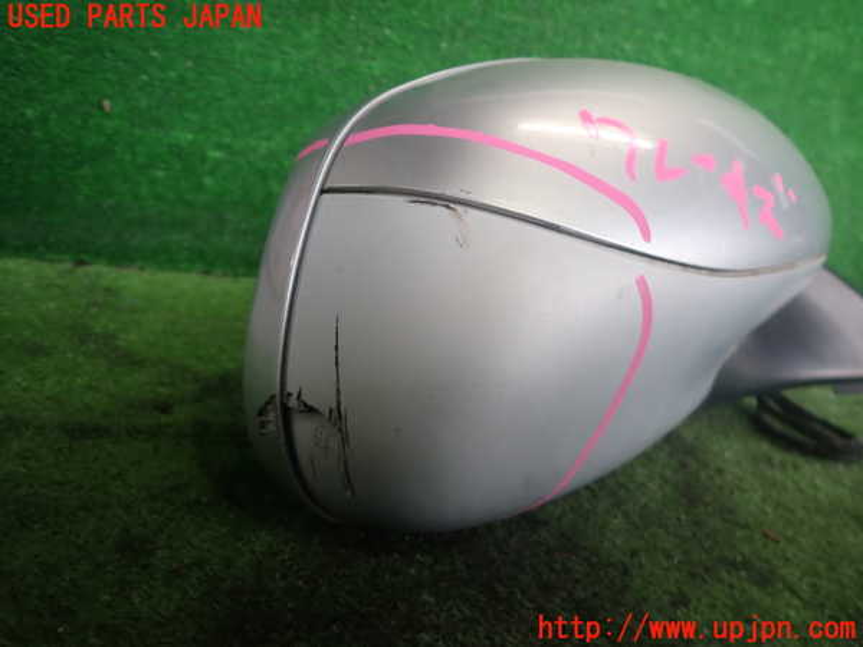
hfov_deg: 69.4
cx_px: 432
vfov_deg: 54.9
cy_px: 324
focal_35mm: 25
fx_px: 623
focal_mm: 4.5
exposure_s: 1/125
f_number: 2
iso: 200
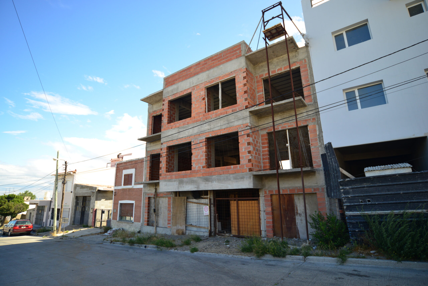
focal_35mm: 18
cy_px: 143
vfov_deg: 67.4
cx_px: 214
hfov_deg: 90.0
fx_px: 214
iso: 500
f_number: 3.5
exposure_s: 1/1600
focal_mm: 18
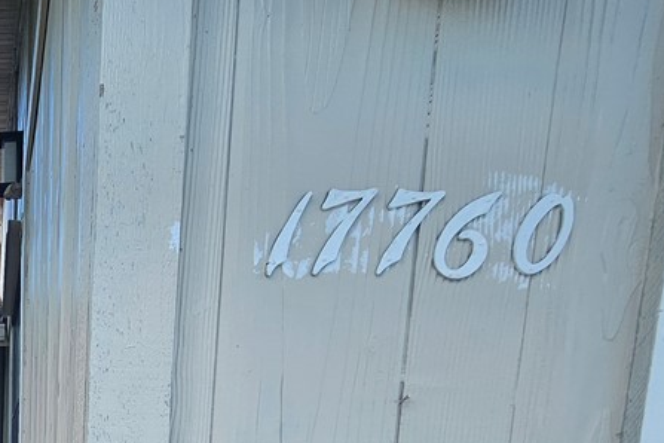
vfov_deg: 33.4
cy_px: 547
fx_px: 572
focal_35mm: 31
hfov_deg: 48.9
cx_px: -6
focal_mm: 1.74
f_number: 2.2
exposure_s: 1/272
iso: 40
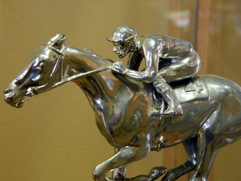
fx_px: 717
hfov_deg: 19.1
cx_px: 120
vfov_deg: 14.4
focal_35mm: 103
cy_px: 90
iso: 400
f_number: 4.5
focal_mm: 18.6
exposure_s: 1/40
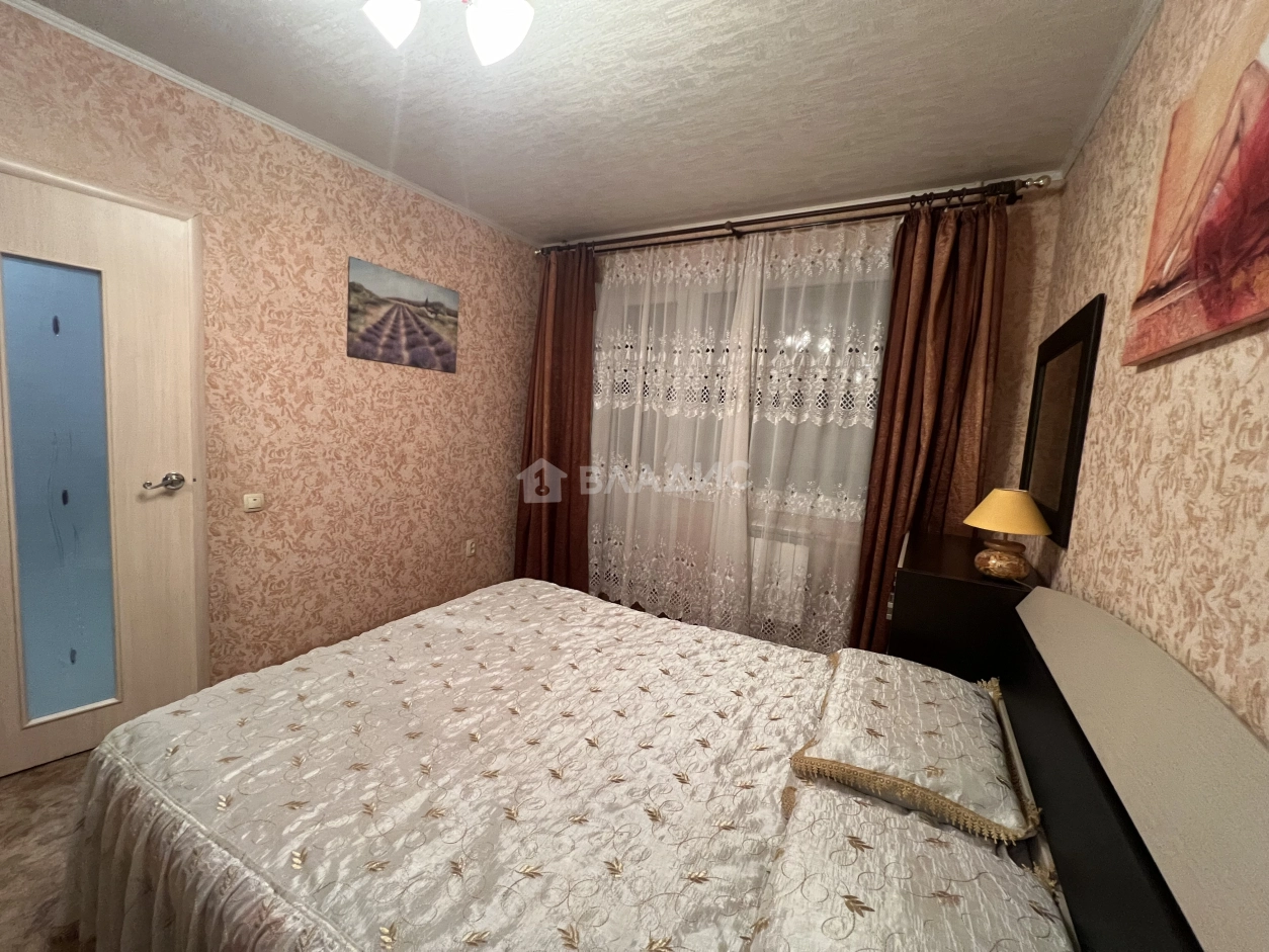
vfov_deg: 89.9
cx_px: 634
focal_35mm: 13
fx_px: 477
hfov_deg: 106.2
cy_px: 476
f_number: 1.8
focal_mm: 1.57
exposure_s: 1/50
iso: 400
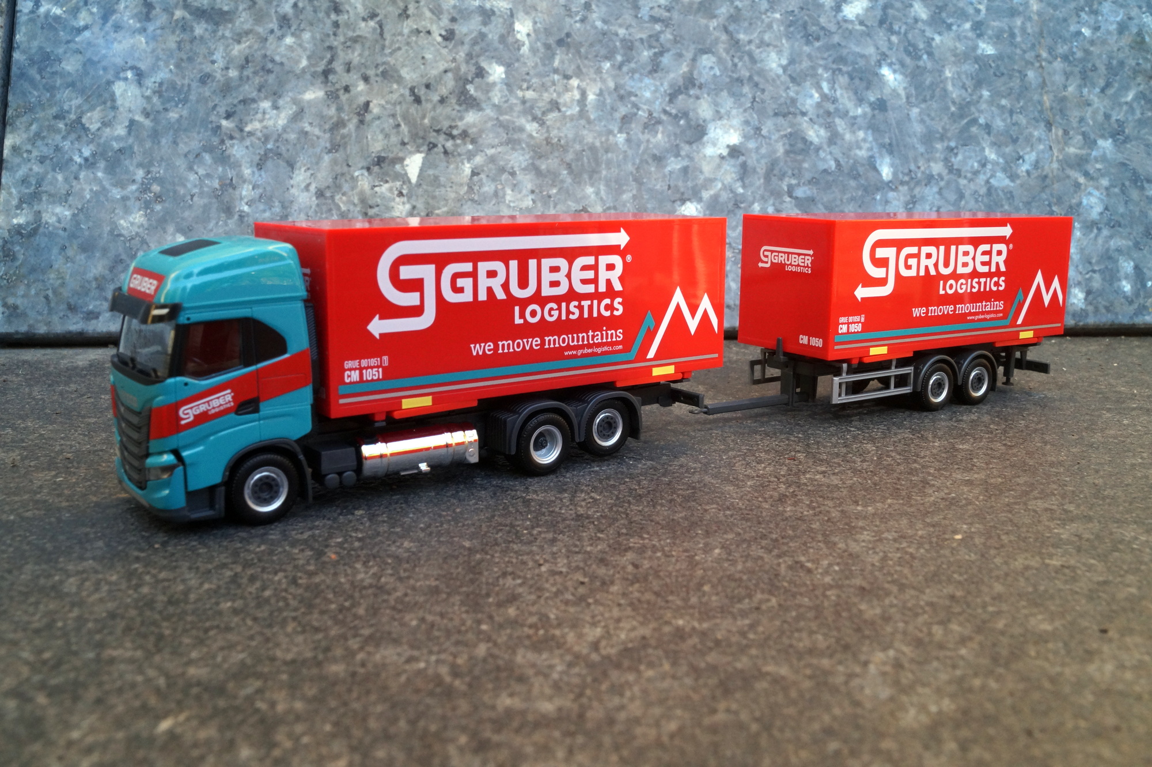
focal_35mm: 36
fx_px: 1151
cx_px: 576
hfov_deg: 53.2
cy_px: 384
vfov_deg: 36.8
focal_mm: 24
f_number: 18
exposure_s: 1/60
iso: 640
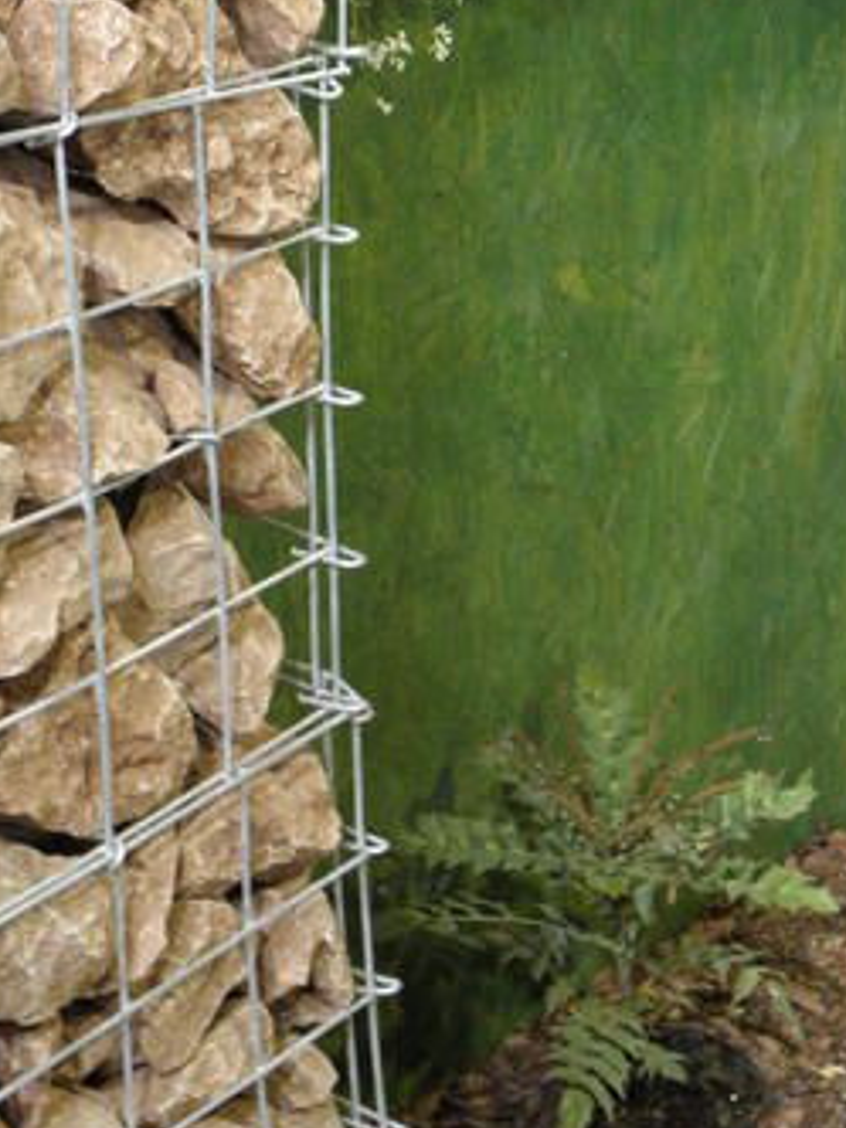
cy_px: 306
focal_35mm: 81
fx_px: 2639
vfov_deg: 23.9
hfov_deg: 18.1
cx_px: 676
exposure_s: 1/10
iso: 250
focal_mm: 7.59
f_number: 3.3
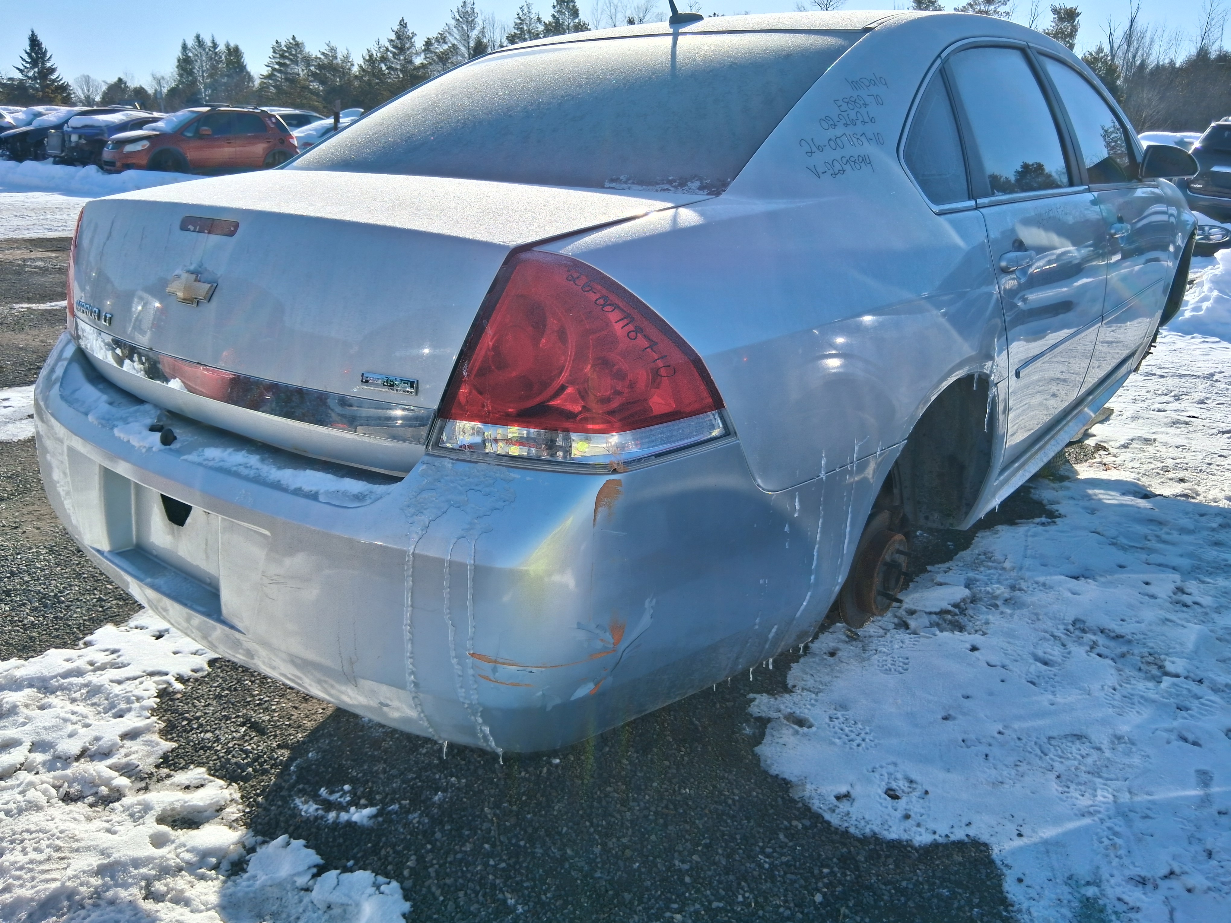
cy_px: 462
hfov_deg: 67.3
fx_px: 925
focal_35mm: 26
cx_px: 616
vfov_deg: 53.1
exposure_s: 1/803
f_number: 1.8
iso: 25
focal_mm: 3.98
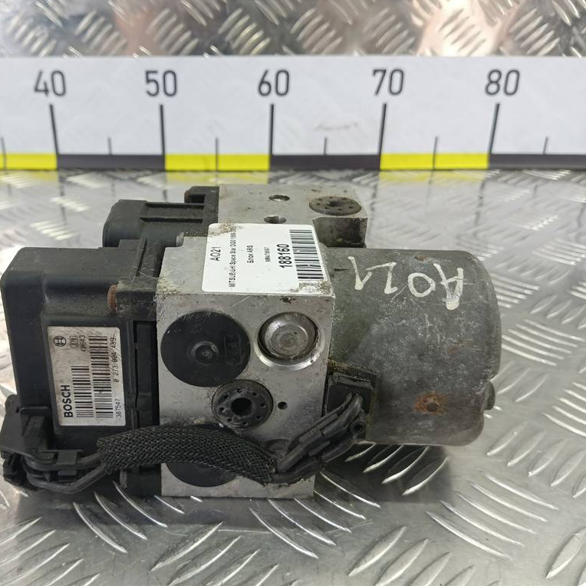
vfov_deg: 51.1
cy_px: 292
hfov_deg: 50.5
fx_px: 613
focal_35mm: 32
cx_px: 215
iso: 171
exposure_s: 1/50
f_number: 1.6
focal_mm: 4.11
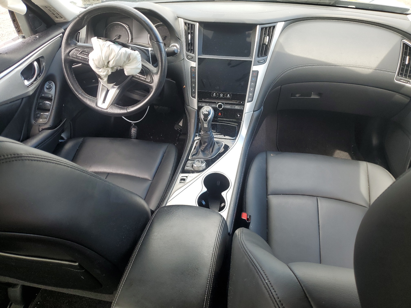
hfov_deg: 67.3
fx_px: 309
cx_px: 206
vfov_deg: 53.1
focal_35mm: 26
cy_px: 154
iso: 50
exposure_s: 1/149
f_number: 1.5
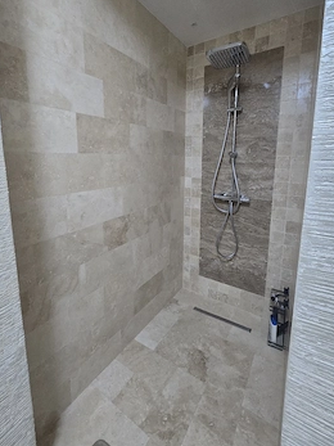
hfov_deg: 81.6
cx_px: 155
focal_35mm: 15
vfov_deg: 97.5
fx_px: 193
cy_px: 192
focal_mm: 2.2
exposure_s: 1/50.3
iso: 500
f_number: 2.2
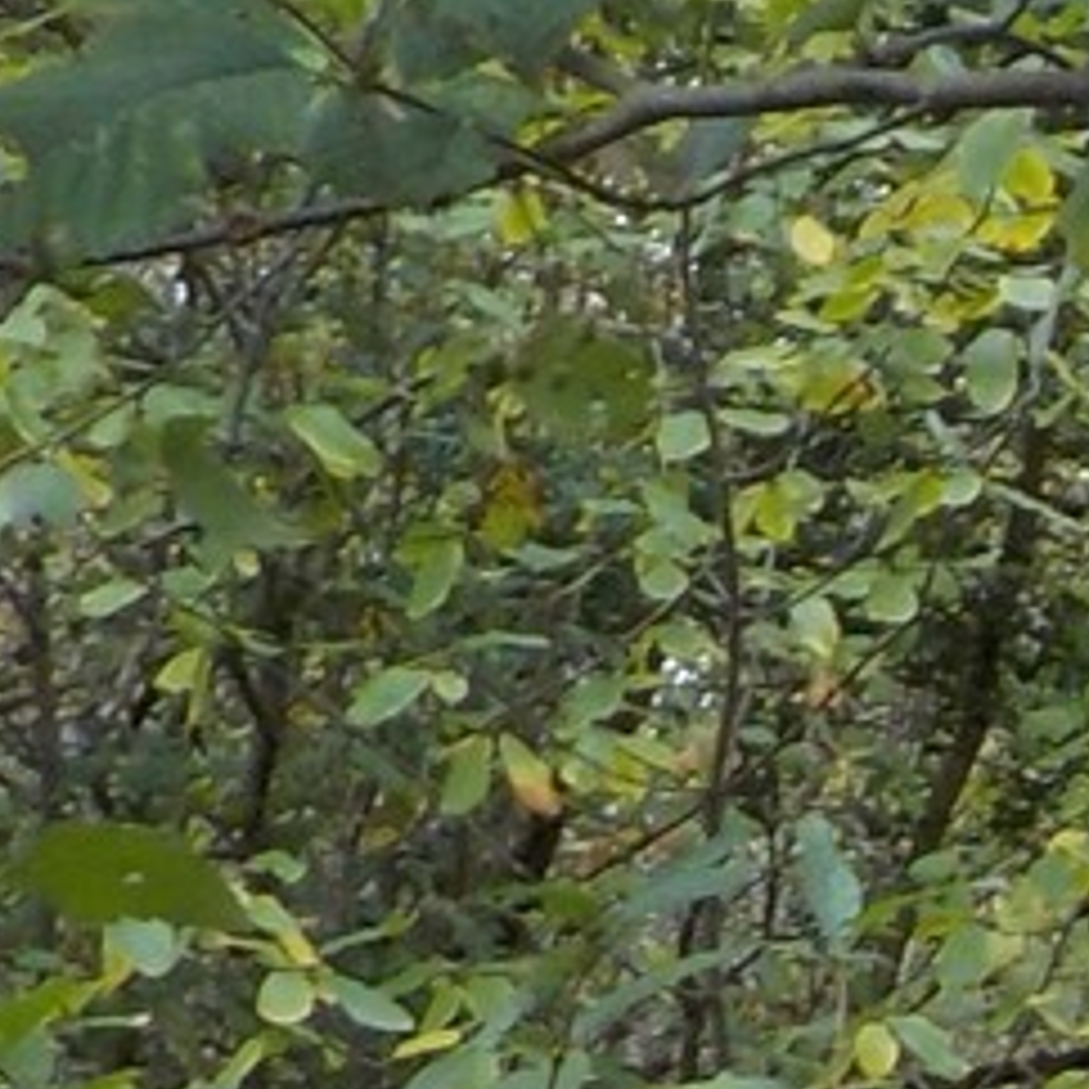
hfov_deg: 8.6
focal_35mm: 175
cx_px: 3064
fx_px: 6229
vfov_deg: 9.9
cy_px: 1022
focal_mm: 4.1
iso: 125
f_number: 3.3
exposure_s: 1/30
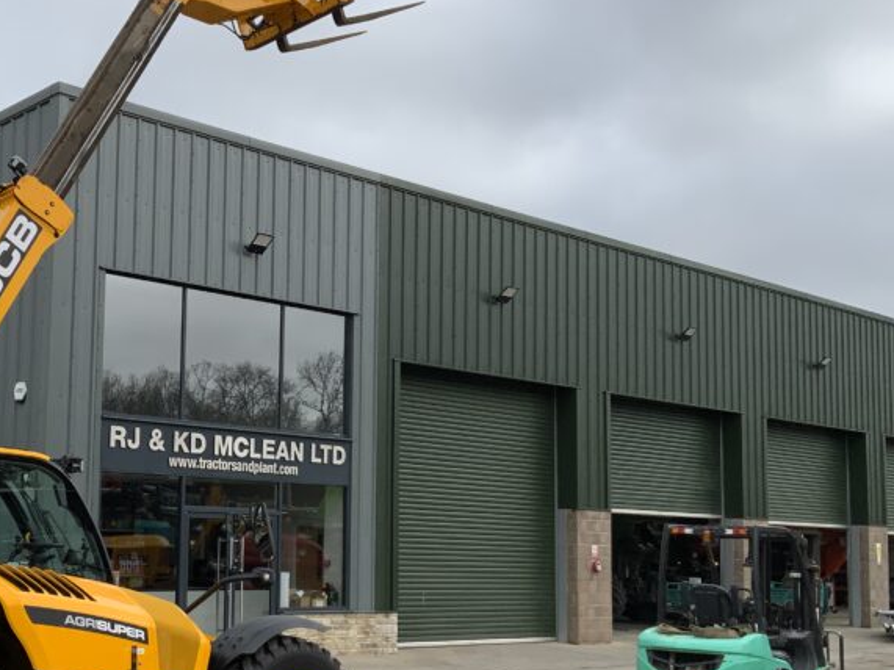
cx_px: 194
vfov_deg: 28.0
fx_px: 1343
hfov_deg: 35.8
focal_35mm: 52
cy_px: 390
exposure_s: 1/1534
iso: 16
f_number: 1.8
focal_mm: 3
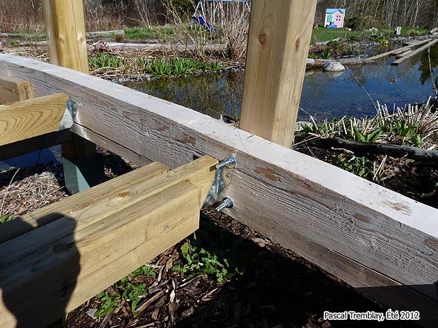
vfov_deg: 51.4
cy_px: 164
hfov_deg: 65.3
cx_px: 219
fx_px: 342
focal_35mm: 27
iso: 100
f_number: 6.3
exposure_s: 1/400
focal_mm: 4.8
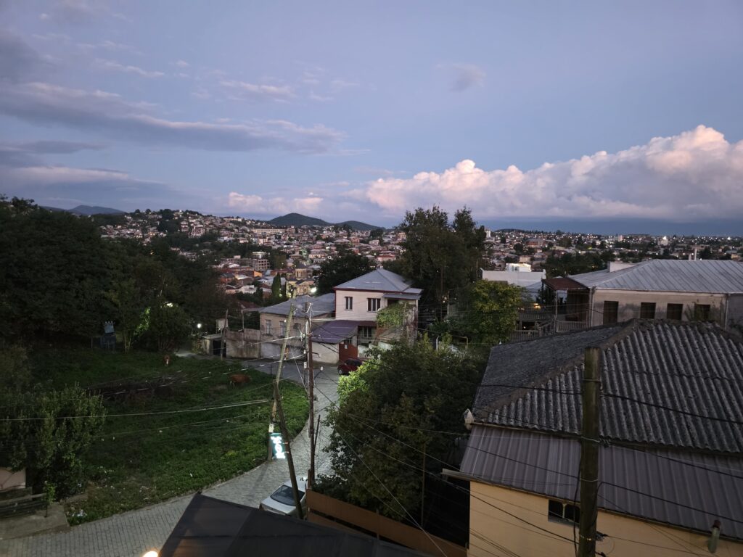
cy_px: 278
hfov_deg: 73.9
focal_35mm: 23
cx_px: 372
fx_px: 494
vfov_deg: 58.9
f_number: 1.7
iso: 1250
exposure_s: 1/40
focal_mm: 6.3
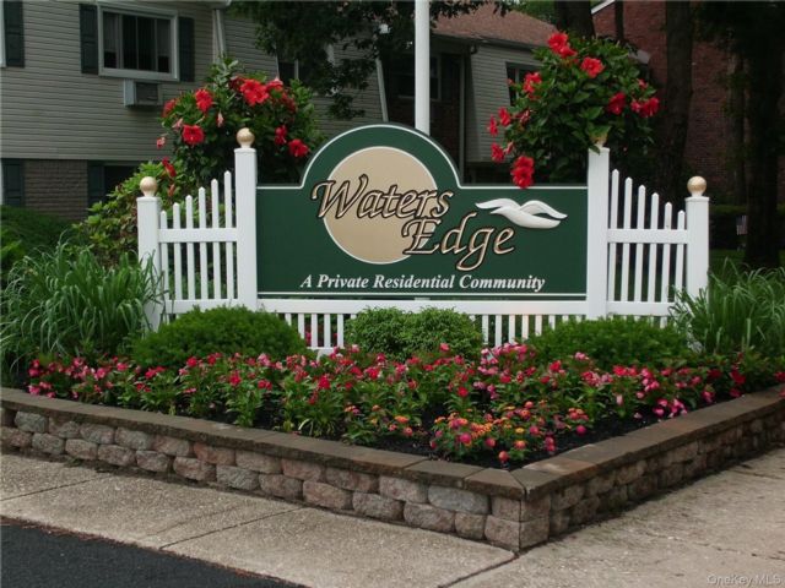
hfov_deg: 32.7
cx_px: 392
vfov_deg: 24.8
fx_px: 1338
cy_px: 294
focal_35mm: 59
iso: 64
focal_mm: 10.5
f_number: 3.7
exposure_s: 1/100
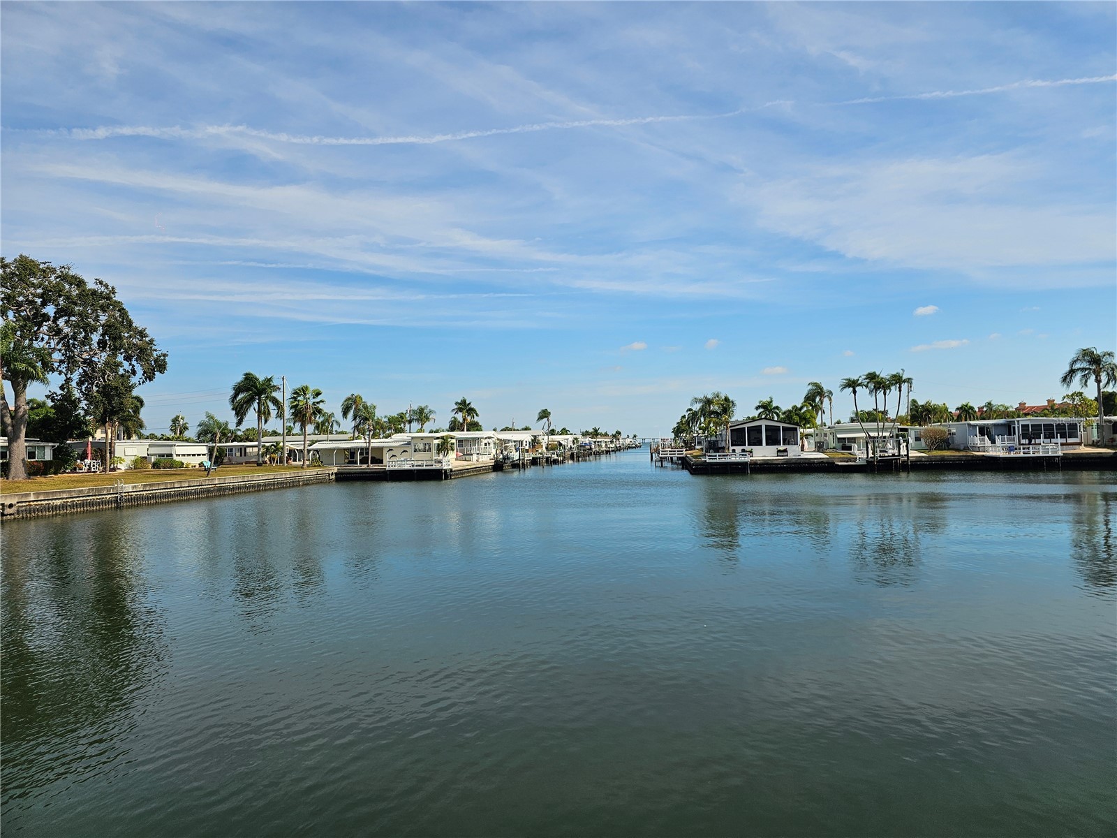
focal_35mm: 23
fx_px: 742
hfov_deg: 73.9
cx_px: 558
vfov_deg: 58.9
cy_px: 419
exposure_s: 1/1148
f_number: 1.7
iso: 10
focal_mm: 6.3
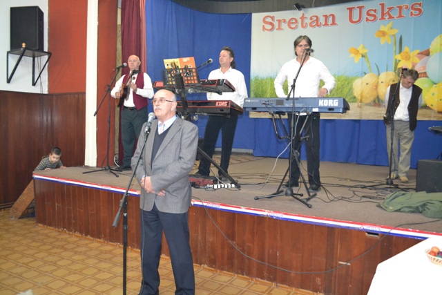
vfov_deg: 43.6
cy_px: 148
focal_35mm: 30
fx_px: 368
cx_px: 221
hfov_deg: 61.9
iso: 3200
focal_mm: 20
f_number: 3.8
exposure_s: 1/60
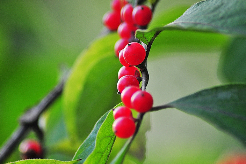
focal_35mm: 450
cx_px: 123
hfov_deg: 4.6
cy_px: 82
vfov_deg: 3.0
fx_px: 3072
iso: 200
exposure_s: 1/160
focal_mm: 300
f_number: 5.6
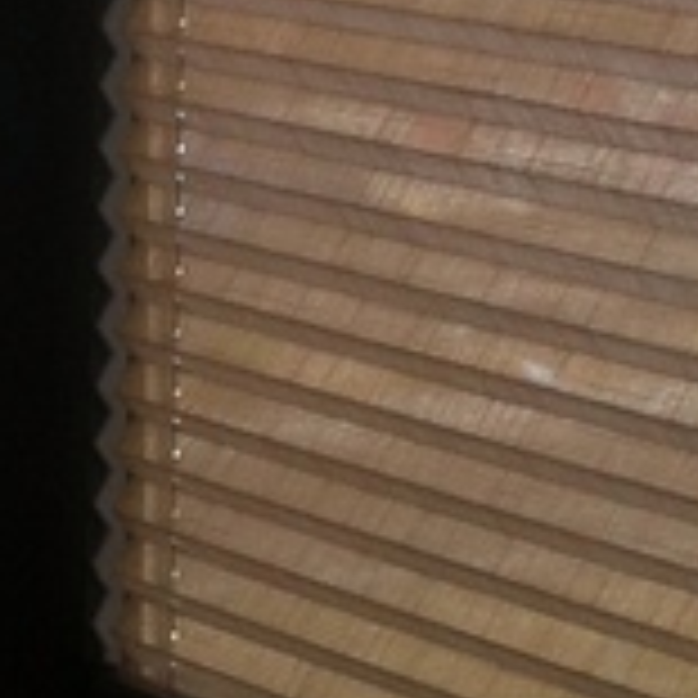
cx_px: -124
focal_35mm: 179
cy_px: -383
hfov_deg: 9.6
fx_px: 4084
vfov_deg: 9.5
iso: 80
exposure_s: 1/277
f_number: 2.8
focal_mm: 3.85
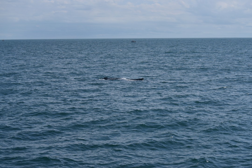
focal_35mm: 82
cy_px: 84
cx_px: 126
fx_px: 577
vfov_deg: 16.6
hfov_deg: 24.6
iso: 200
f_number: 5.6
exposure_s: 1/1600
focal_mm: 55
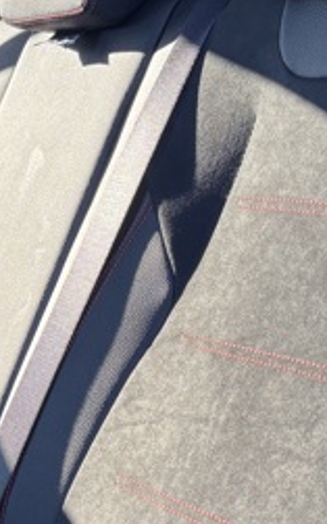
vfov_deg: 23.4
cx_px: -144
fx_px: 1254
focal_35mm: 88
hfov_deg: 14.0
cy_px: 349
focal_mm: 5.96
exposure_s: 1/121
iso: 64
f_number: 1.6
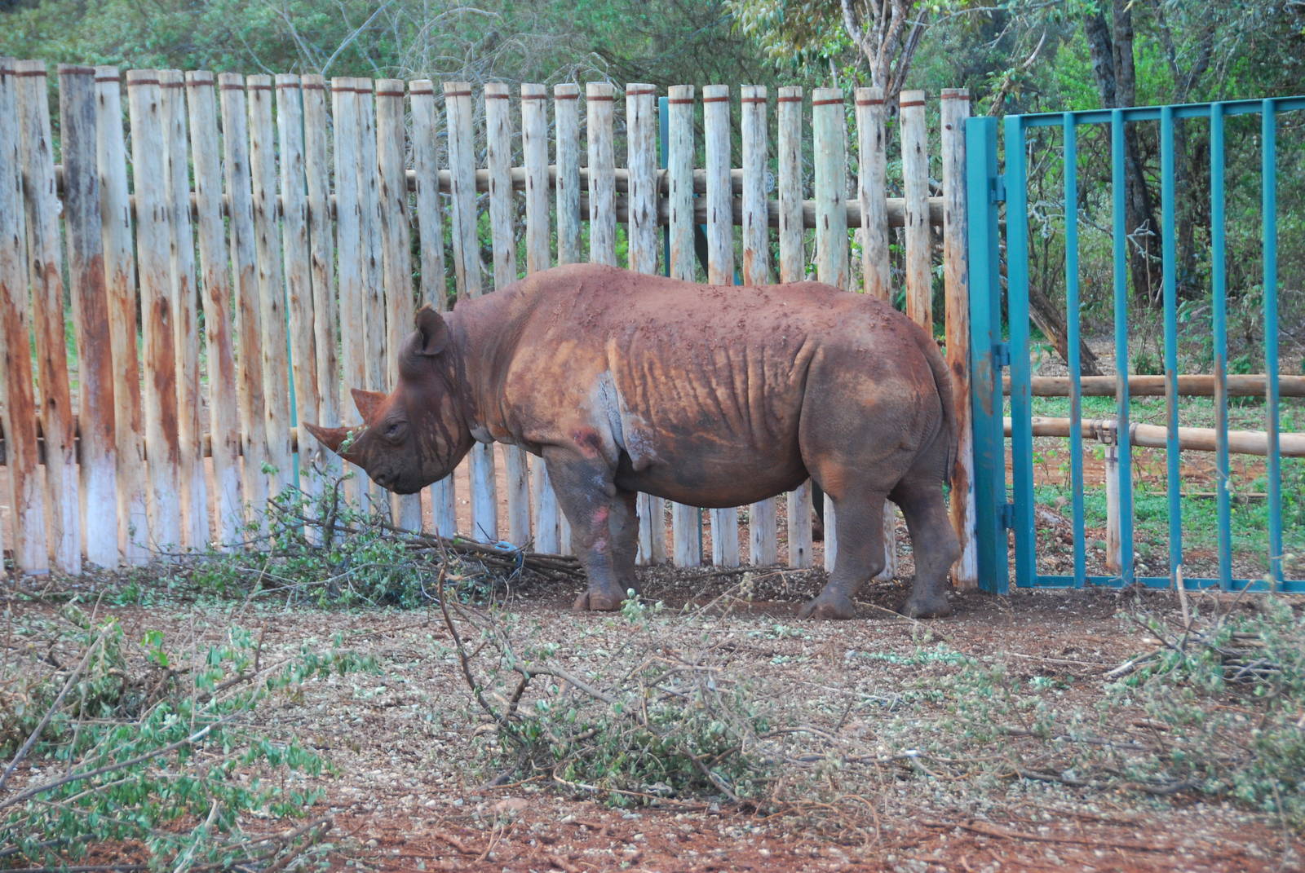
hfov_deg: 16.6
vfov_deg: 11.2
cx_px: 652
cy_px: 436
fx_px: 4464
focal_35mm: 123
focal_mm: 82
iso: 400
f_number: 5.3
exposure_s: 1/125
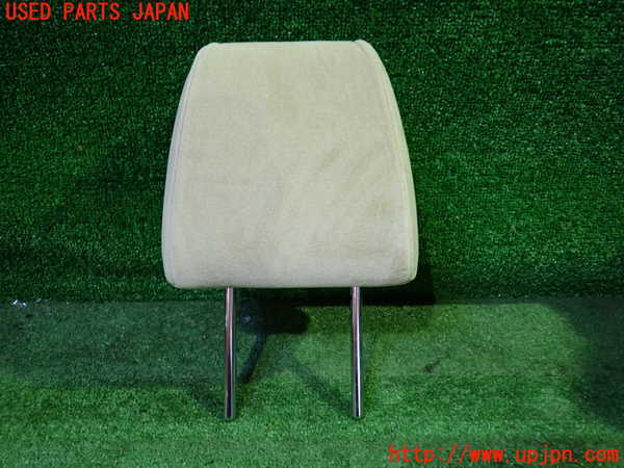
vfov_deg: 54.9
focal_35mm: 25
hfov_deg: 69.4
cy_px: 234
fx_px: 451
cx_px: 312
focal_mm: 4.5
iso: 250
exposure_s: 1/30
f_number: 2
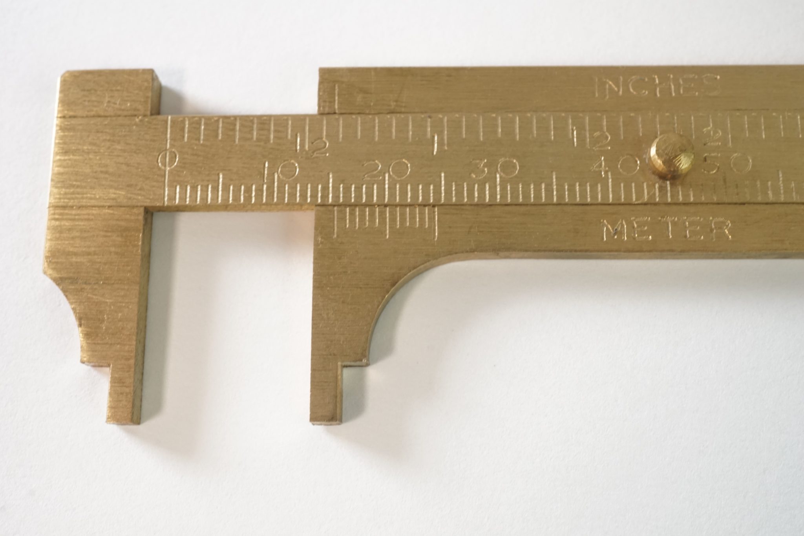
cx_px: 402
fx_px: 1005
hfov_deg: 43.6
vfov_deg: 29.9
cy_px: 268
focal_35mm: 45
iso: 1000
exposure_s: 1/50
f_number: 13
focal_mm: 30
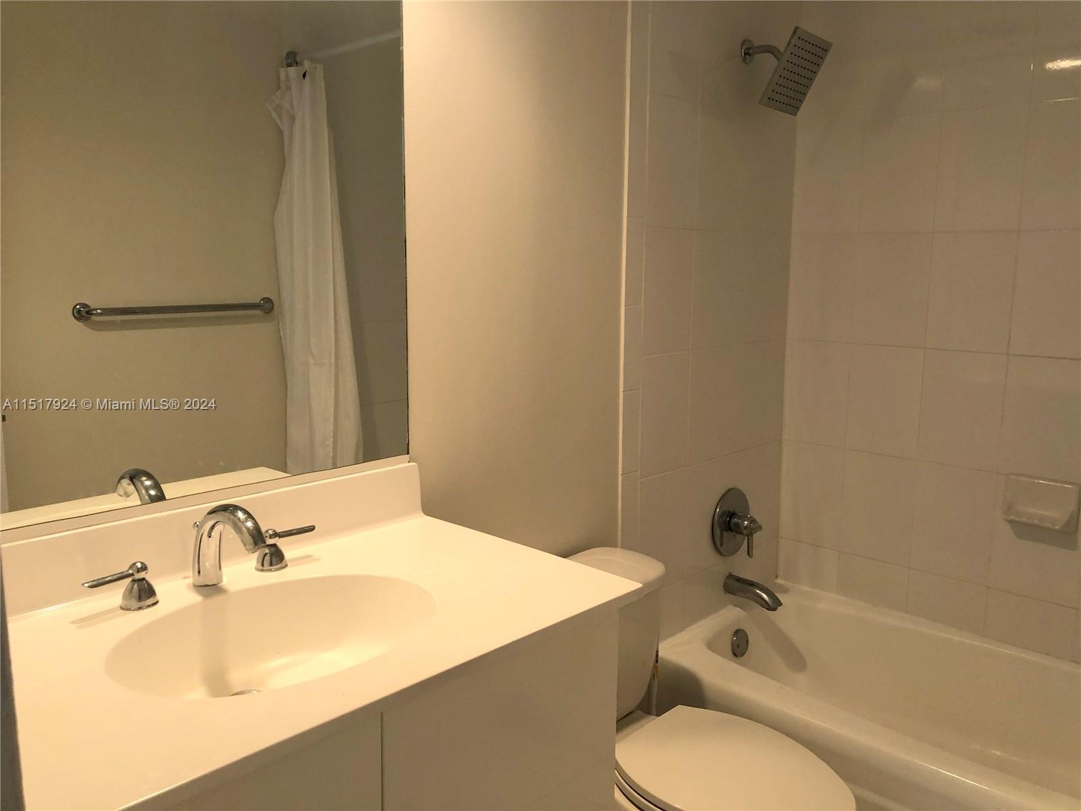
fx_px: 874
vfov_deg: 49.7
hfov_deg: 63.4
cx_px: 540
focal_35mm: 28
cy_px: 406
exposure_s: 1/17
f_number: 1.8
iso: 40
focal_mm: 4
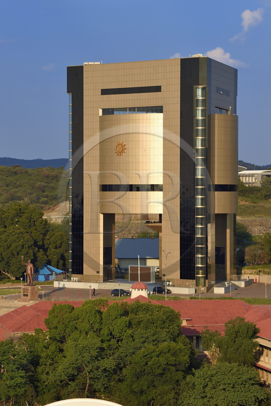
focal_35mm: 135
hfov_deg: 10.2
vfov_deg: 15.2
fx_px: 1524
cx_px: 136
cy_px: 203
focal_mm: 135
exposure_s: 1/320
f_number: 9
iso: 200
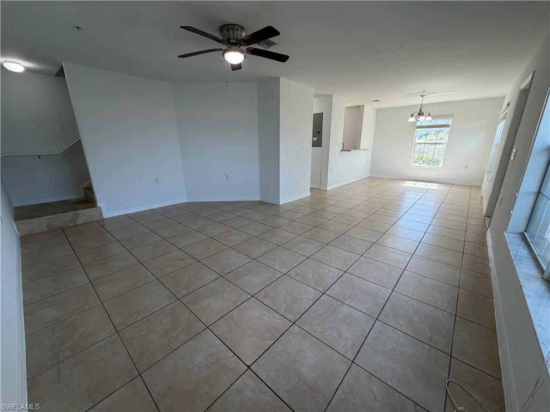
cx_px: 275
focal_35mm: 14
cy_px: 206
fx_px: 222
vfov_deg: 85.7
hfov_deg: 102.1
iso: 80
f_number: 2.2
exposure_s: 1/121
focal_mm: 2.22
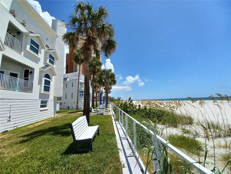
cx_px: 116
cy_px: 87
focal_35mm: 13
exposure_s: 1/2604
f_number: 2.2
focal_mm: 1.42
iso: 40
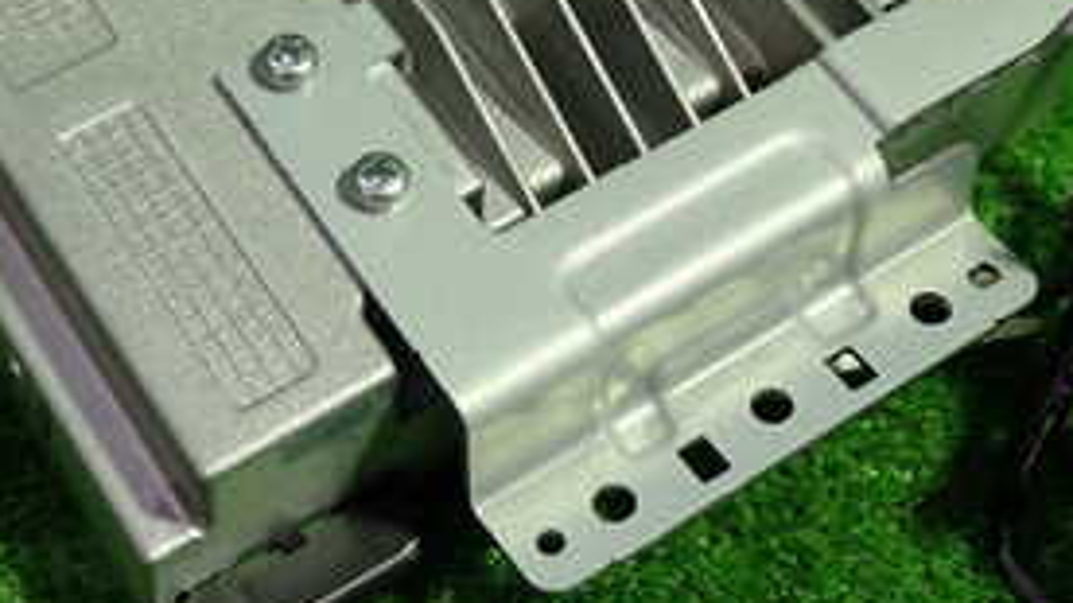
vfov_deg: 16.9
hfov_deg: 29.7
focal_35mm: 71
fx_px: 2019
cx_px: 470
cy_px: 132
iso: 200
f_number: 2.3
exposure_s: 1/40
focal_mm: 5.4
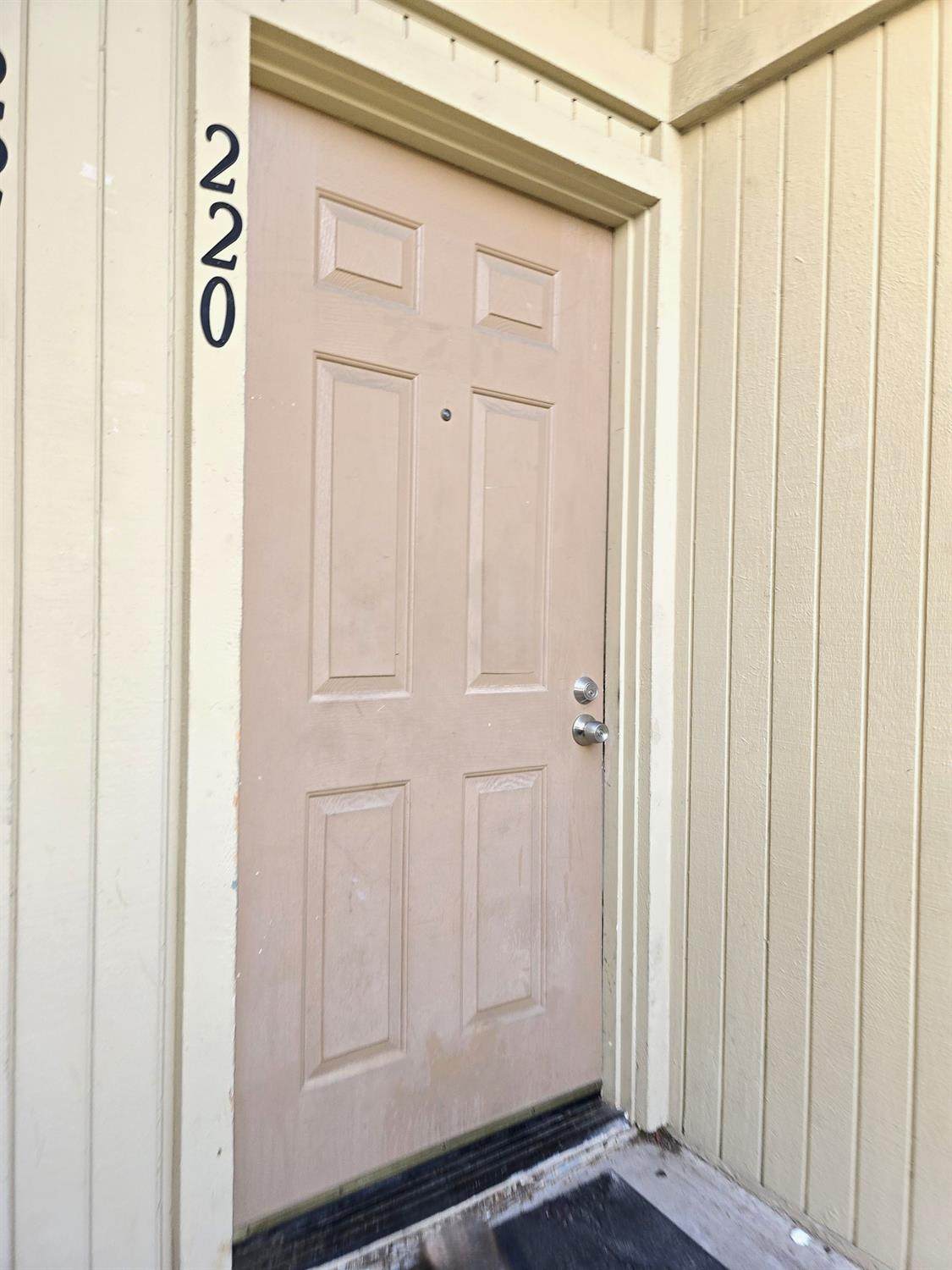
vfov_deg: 73.9
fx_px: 843
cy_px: 635
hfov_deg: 58.9
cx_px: 476
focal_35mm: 23
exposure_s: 1/24
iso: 100
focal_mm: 6.3
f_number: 1.7
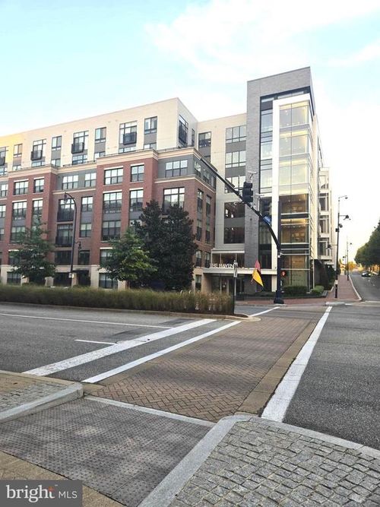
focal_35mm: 23
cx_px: 190
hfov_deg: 58.9
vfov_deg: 73.9
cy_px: 254
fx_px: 337
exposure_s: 1/180
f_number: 1.8
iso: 40
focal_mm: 5.4
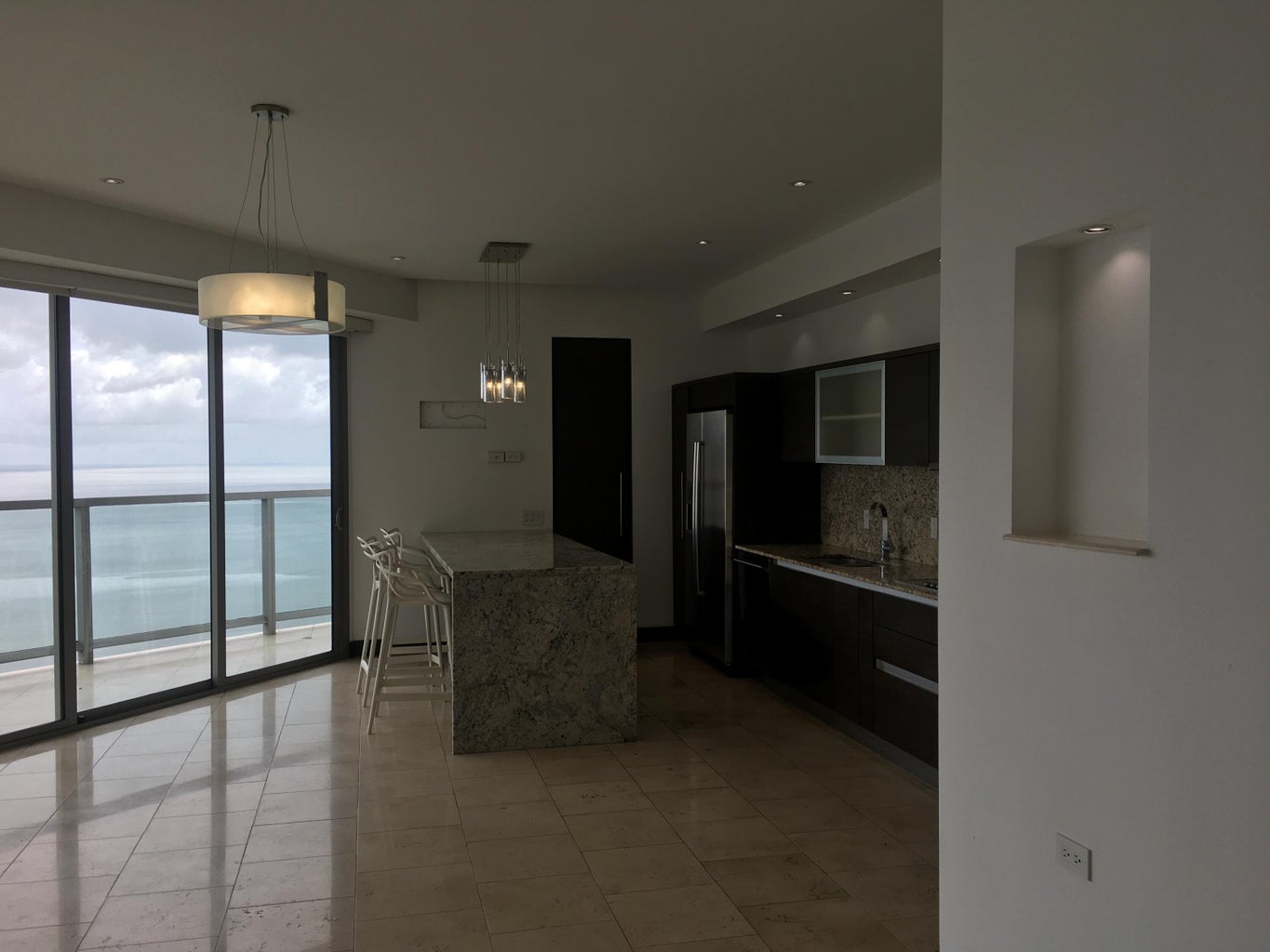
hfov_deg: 61.7
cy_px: 476
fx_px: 1064
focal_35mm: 29
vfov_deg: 48.2
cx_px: 635
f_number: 2.2
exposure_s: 1/368
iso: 25
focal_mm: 4.15
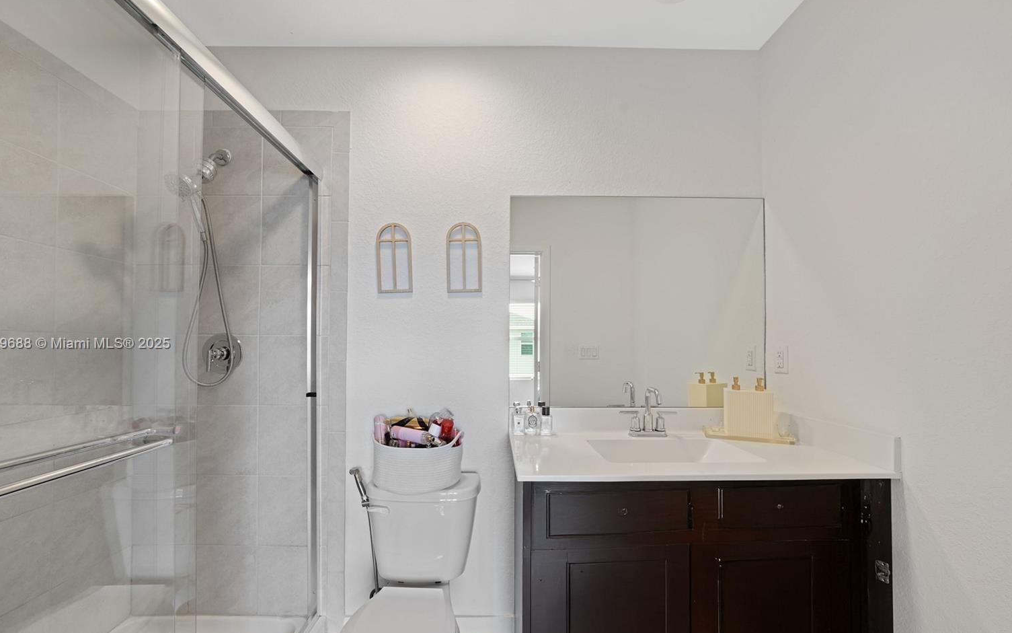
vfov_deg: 82.6
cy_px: 344
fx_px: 359
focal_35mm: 13
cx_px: 493
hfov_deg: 109.3
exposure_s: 1/2.5
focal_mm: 12
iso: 200
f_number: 10
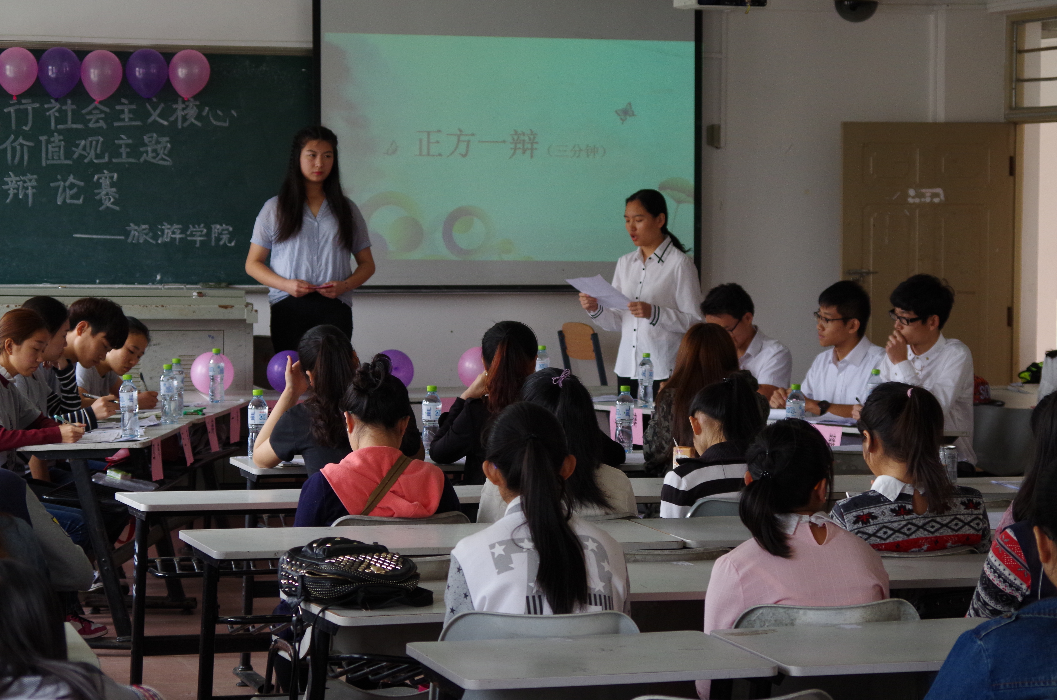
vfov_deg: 13.4
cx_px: 528
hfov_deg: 20.1
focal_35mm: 102
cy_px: 350
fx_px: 2989
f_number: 5.6
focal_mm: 67.5
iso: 1250
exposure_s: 1/125
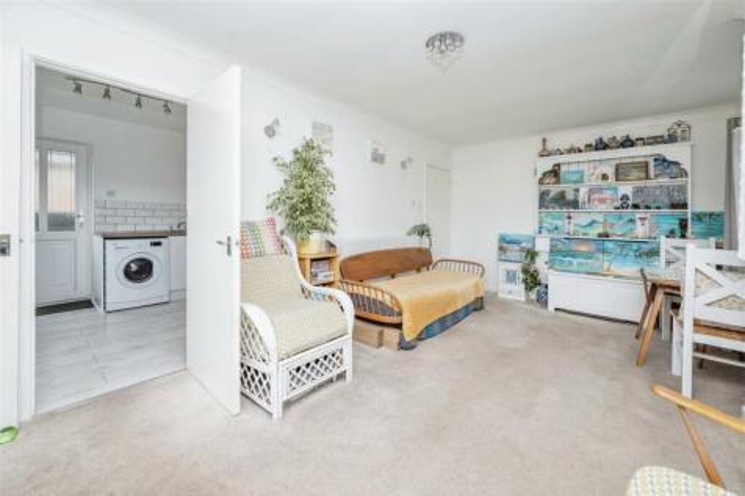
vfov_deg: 81.2
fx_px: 290
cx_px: 372
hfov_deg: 104.3
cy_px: 248
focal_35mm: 14
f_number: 8
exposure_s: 1/160
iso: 400
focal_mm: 14
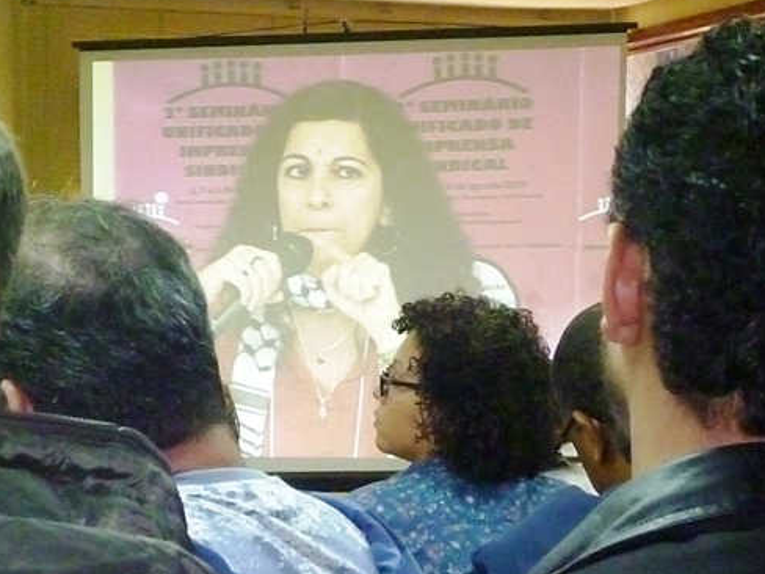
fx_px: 3249
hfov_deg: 13.4
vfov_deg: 10.1
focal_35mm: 147
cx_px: 271
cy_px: 365
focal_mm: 20
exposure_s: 1/60
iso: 3200
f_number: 6.5
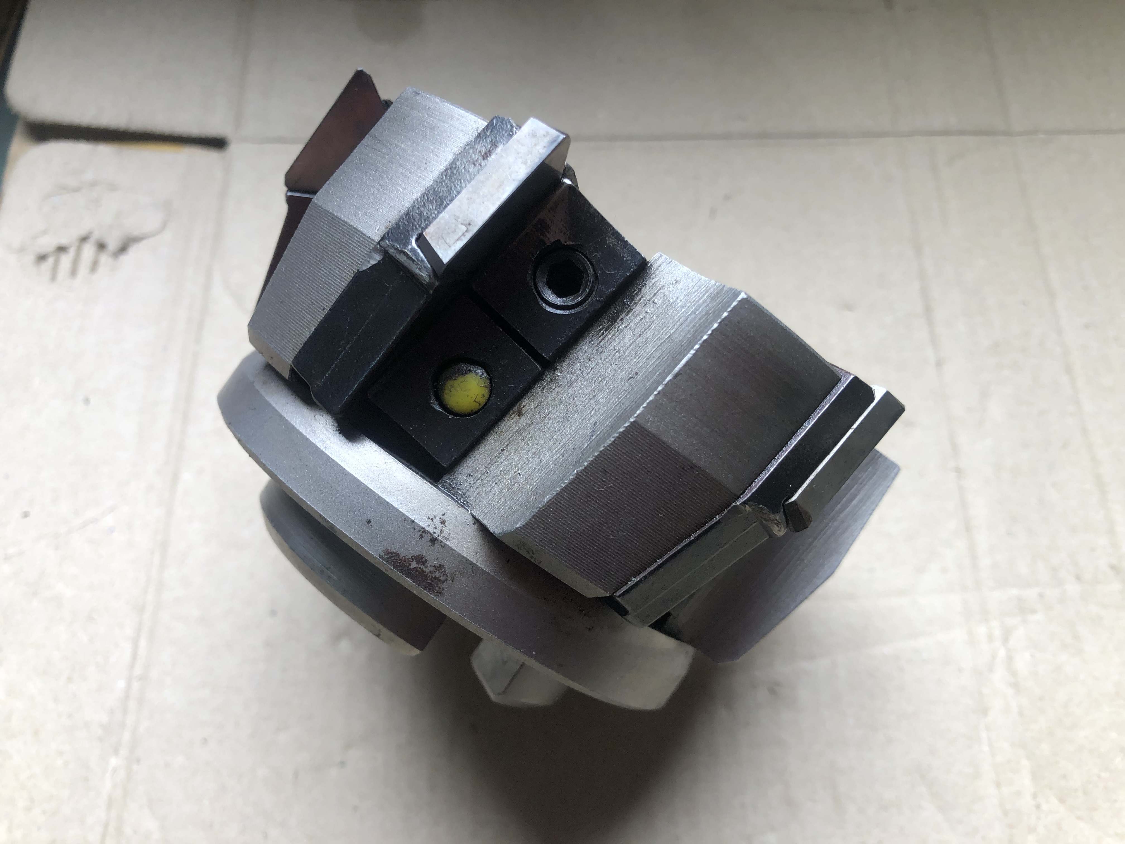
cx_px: 562
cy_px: 422
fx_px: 910
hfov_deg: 63.4
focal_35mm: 28
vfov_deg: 49.7
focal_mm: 3.99
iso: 50
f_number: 1.8
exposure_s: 1/120
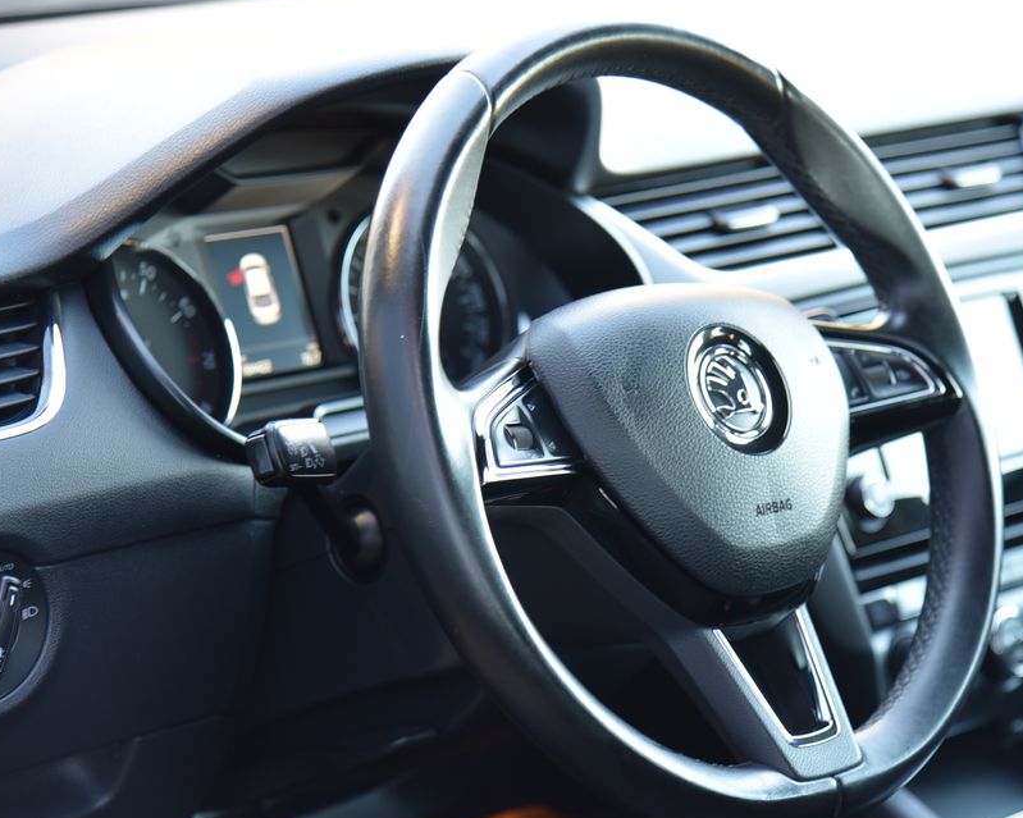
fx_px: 3572
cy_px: 425
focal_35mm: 118
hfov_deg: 16.3
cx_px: 624
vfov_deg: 13.1
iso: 500
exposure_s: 1/15
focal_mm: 98
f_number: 4
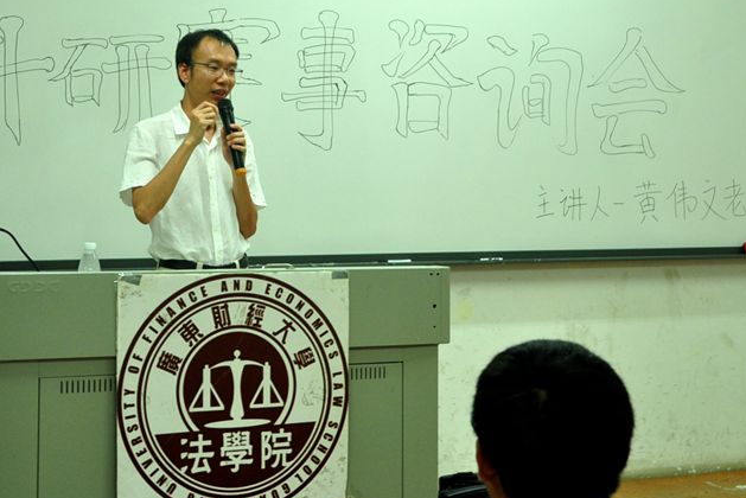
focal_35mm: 51
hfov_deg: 39.1
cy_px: 178
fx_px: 1051
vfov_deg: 26.6
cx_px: 352
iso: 640
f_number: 4
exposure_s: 1/40
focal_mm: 25
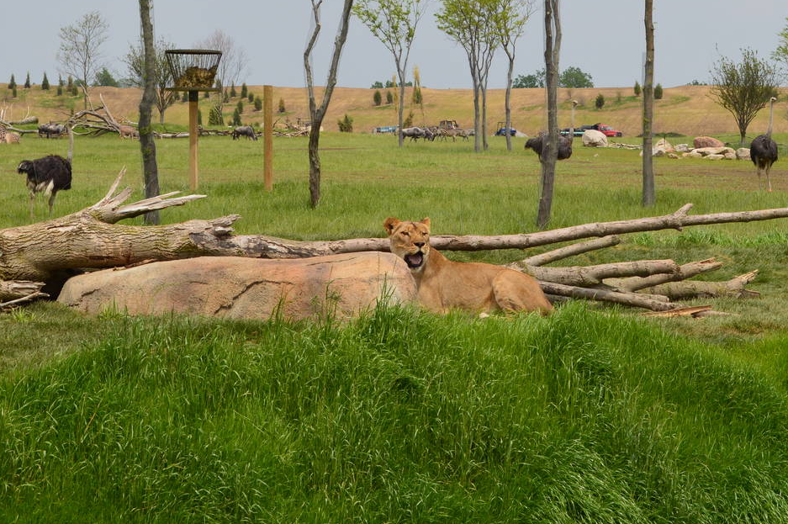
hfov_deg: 16.6
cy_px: 106
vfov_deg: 11.1
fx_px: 2690
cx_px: 571
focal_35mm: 123
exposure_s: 1/500
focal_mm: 48
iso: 250
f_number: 11
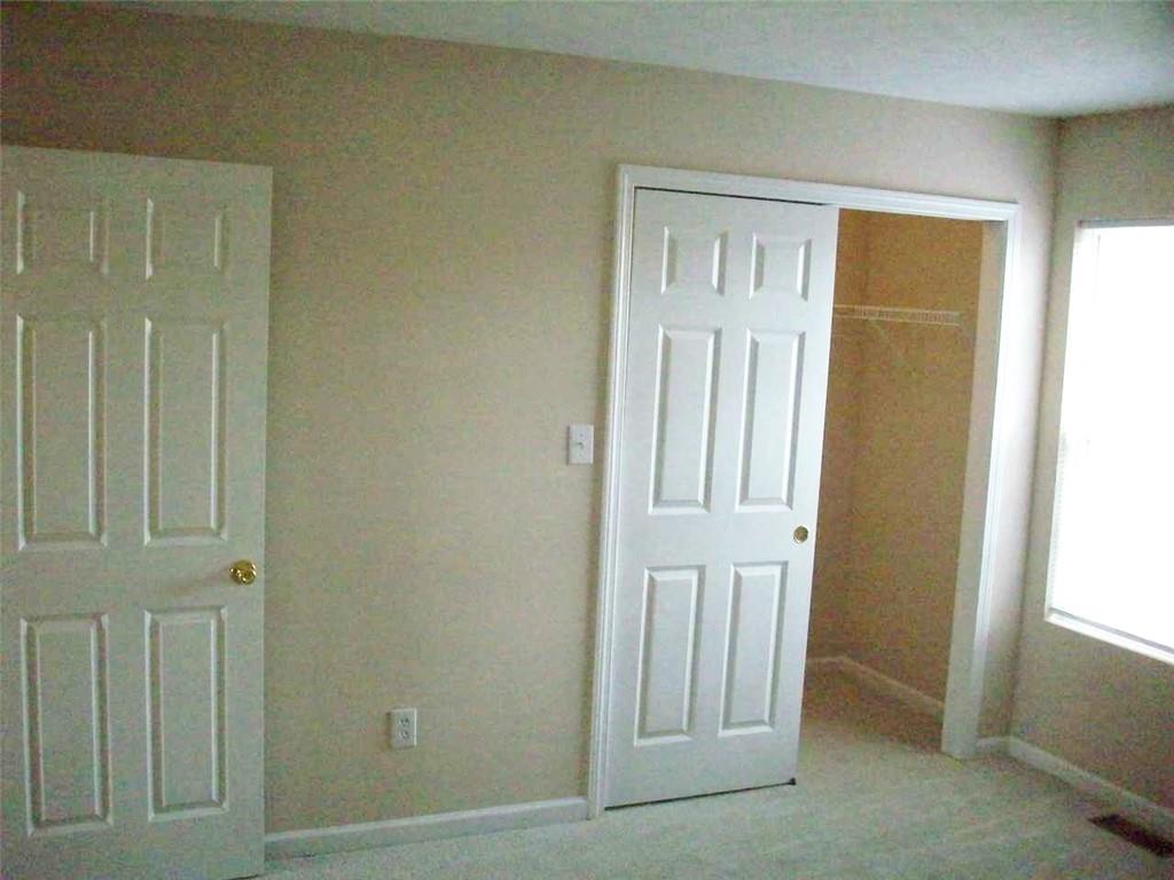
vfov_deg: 38.7
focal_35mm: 37
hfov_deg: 50.1
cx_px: 587
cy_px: 440
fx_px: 1255
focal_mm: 6.2
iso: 573
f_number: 2.8
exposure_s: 1/128
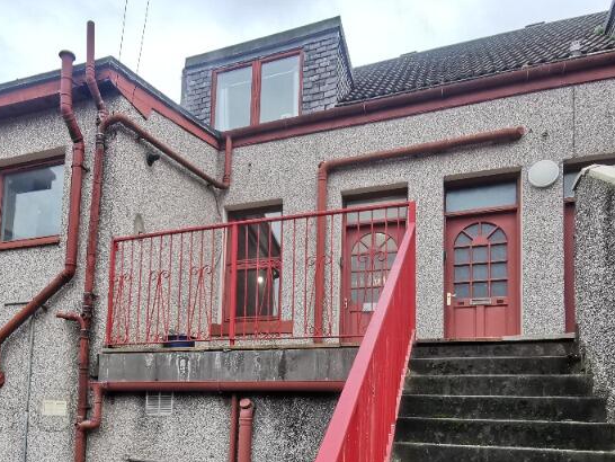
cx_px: 225
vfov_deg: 44.3
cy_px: 377
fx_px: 533
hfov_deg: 59.1
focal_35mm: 30
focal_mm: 2.35
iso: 100
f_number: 2.2
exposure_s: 1/120
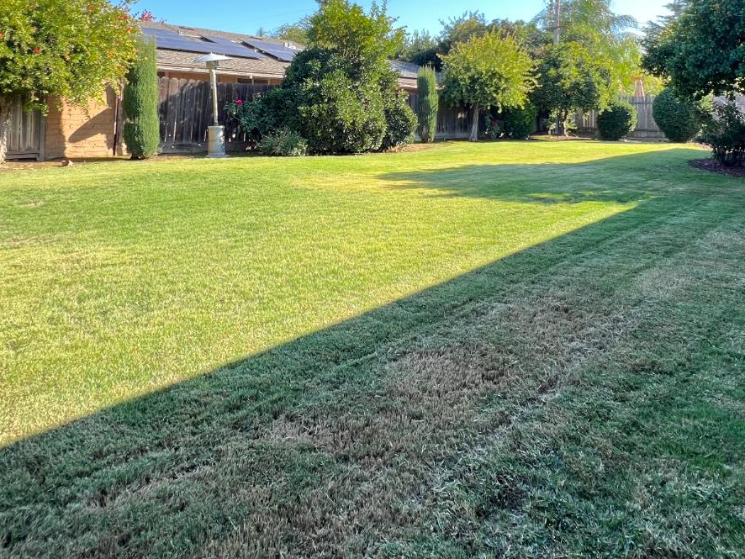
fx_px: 474
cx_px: 383
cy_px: 104
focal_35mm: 22
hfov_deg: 76.4
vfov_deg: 56.2
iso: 32
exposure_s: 1/141
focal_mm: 1.57
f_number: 1.8
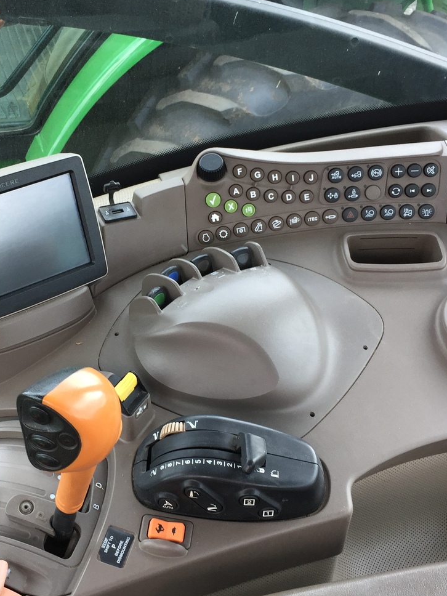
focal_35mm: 46
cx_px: 139
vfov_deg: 41.2
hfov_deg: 31.2
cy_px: 286
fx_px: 792
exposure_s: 1/120
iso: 50
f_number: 2.2
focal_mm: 4.15
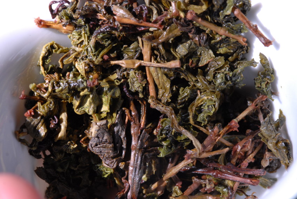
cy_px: 100
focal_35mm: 158
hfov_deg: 13.0
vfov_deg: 8.7
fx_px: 1301
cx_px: 148
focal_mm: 105
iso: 400
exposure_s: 1/80
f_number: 13
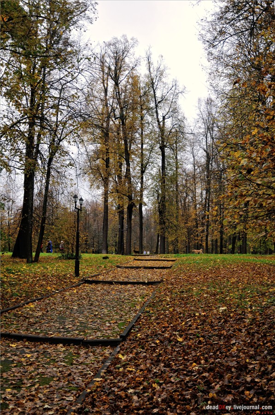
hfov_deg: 36.8
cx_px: 138
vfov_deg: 53.2
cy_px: 208
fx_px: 414
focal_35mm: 36
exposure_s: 1/400
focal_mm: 24
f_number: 4.5
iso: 400
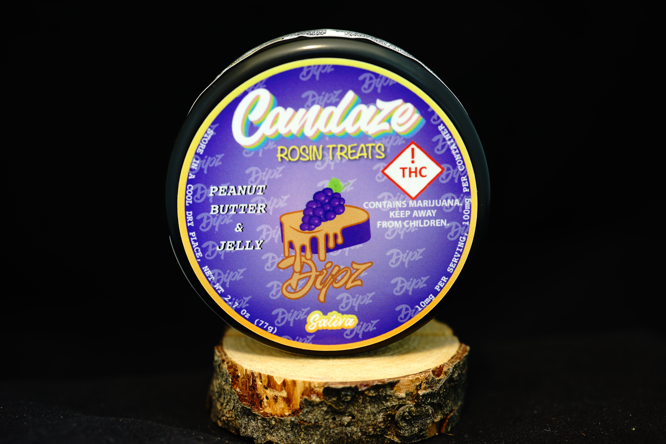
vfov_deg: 27.0
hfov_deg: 39.6
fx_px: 925
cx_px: 333
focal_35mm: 50
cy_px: 222
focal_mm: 50
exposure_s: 1/1.25
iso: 160
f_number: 4
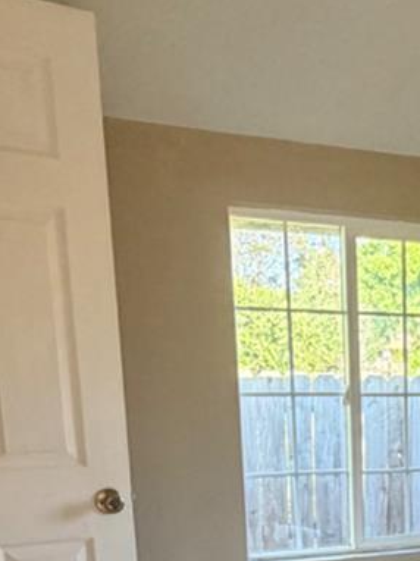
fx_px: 891
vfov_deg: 31.4
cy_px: 604
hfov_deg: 24.2
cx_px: 496
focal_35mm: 55
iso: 250
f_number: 2.2
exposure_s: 1/121
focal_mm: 2.22
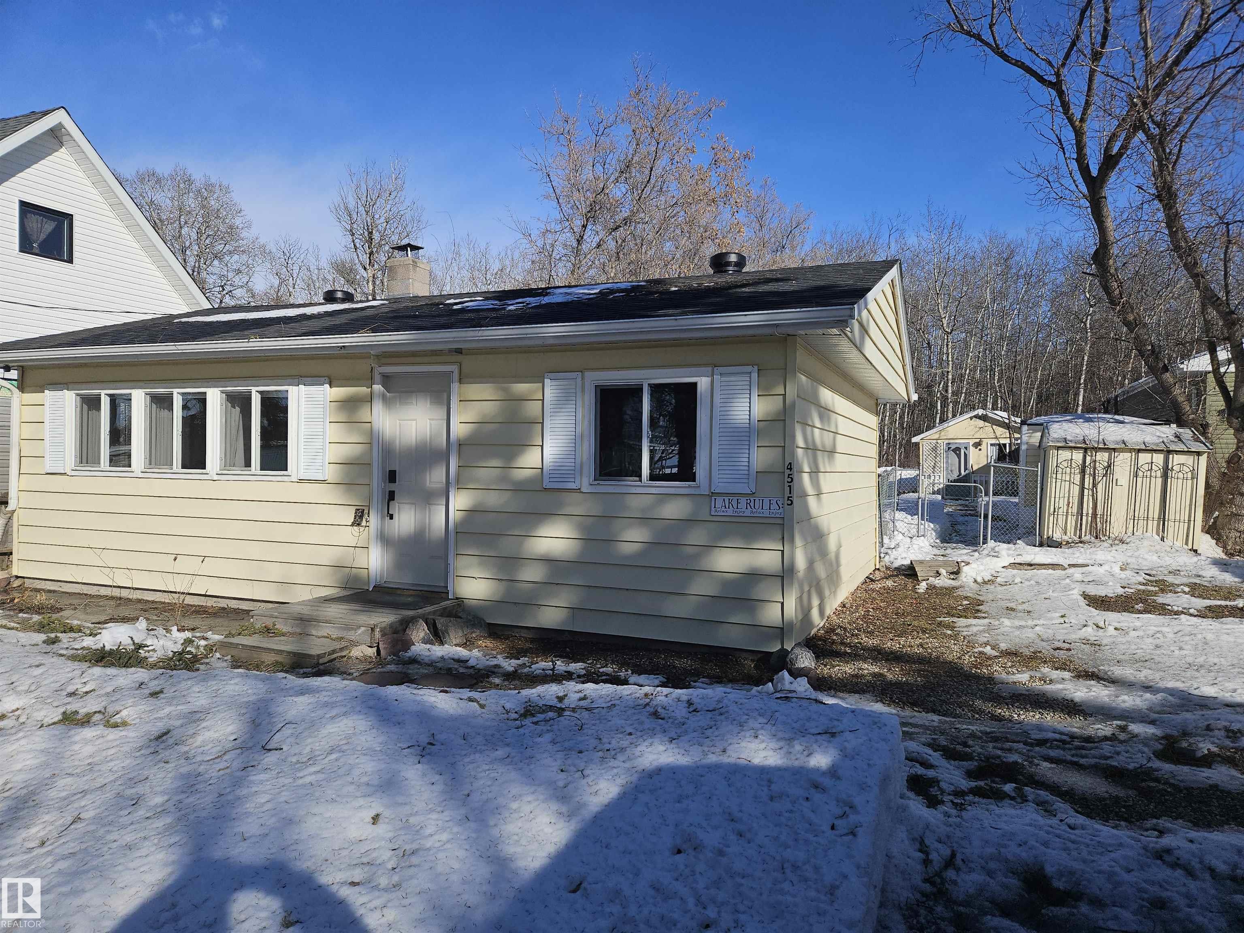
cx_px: 622
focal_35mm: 23
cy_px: 466
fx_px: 827
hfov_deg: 73.9
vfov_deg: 58.9
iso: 25
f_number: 1.8
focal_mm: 5.4
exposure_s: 1/2760
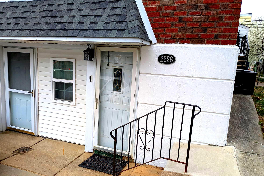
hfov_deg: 67.4
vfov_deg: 47.9
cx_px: 129
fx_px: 198
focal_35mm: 27
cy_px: 93
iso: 37
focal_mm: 5.43
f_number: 1.89
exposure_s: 1/569
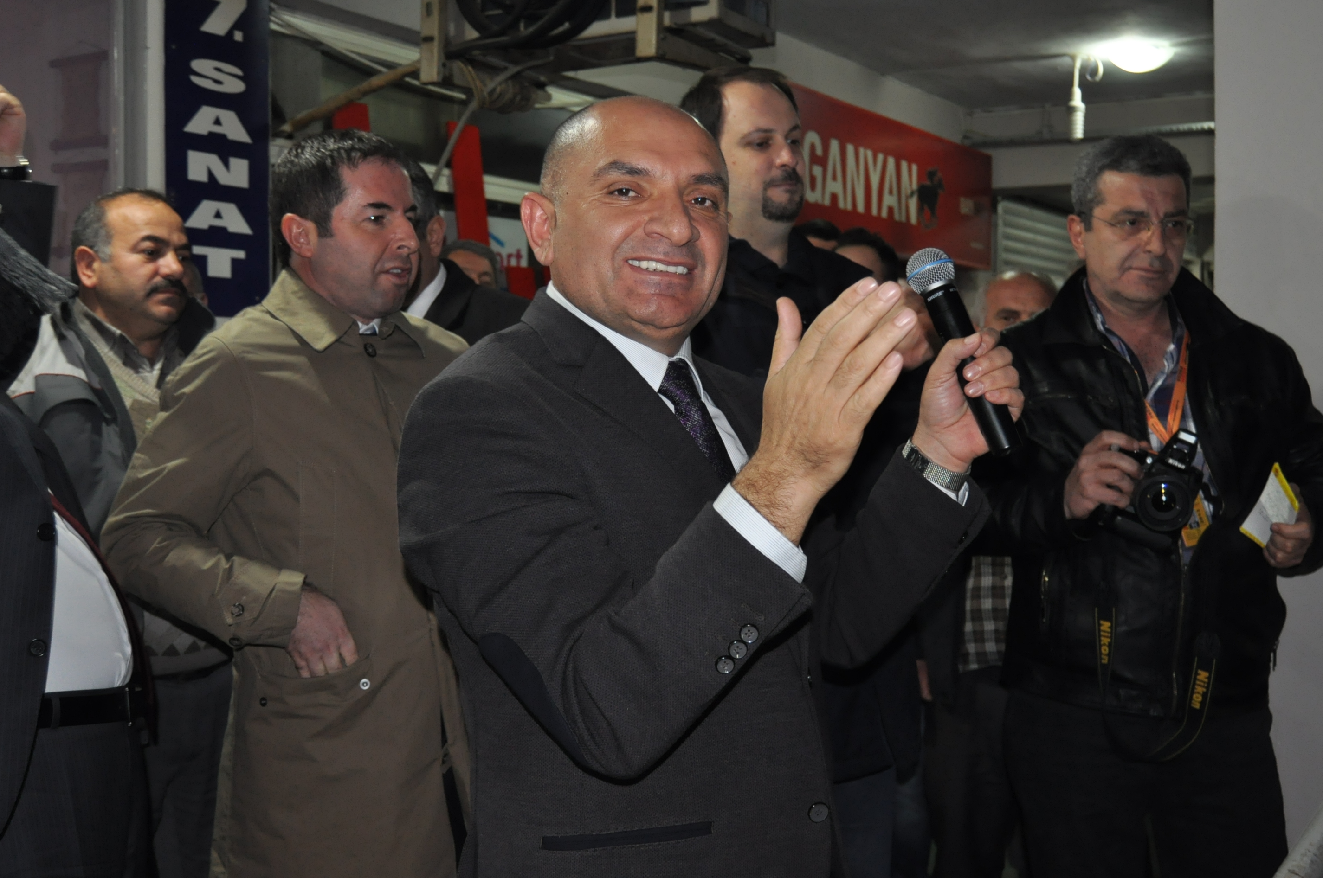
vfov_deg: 30.4
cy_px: 445
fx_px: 1615
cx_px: 715
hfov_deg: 44.5
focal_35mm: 44
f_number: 4
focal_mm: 26
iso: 800
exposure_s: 1/60
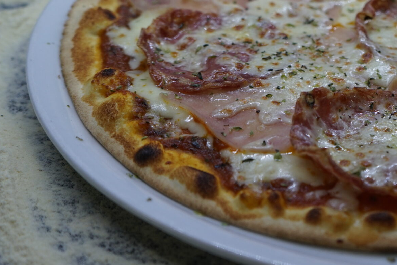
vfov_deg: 18.4
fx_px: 816
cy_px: 113
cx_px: 363
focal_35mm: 74
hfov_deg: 26.4
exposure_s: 1/60
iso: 250
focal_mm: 34
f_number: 4
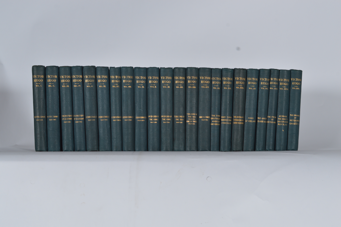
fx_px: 483
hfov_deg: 38.9
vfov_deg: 26.4
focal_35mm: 51
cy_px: 114
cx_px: 170
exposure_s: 1/125
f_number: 11
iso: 100
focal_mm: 34
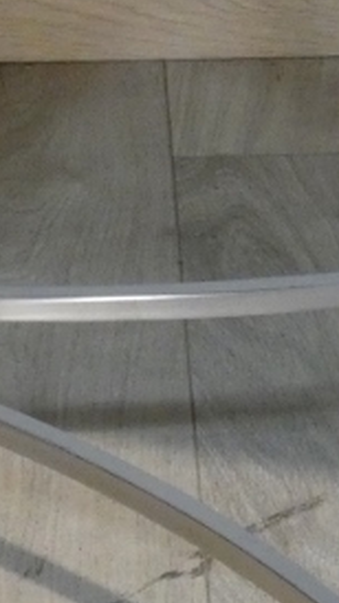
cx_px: 125
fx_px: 6972
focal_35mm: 436
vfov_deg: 5.0
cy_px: 337
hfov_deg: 2.8
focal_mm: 19.2
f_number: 4.9
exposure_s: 1/80
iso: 1000
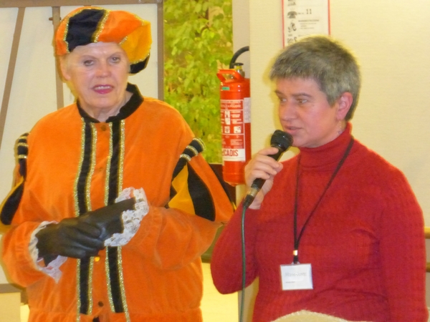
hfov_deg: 12.3
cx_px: 215
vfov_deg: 9.3
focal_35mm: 160
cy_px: 161
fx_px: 1988
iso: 1600
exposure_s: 1/8
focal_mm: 25.9
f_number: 5.4
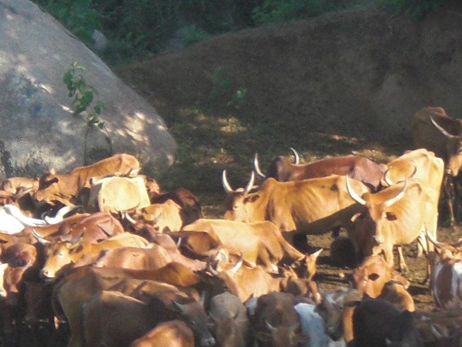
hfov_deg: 5.3
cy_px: 244
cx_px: 451
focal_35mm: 370
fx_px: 4940
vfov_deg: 4.0
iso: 100
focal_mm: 16.51
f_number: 5.4
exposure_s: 1/160
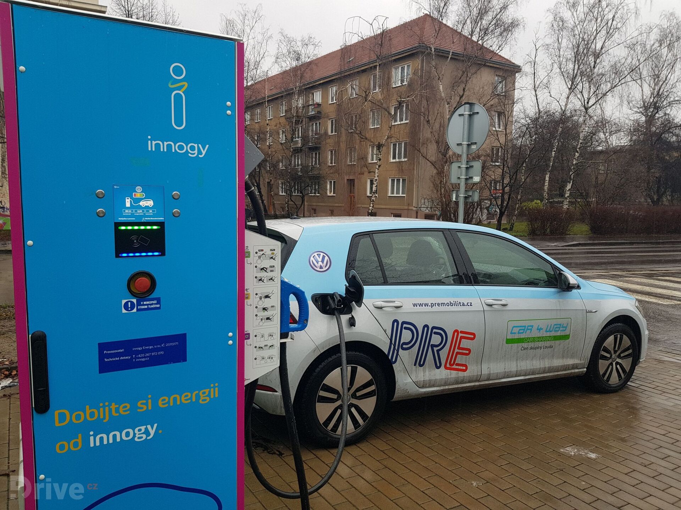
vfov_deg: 53.1
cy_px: 255
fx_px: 511
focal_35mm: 26
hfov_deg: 67.3
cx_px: 340
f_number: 1.7
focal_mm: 4.3
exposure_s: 1/136
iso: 40
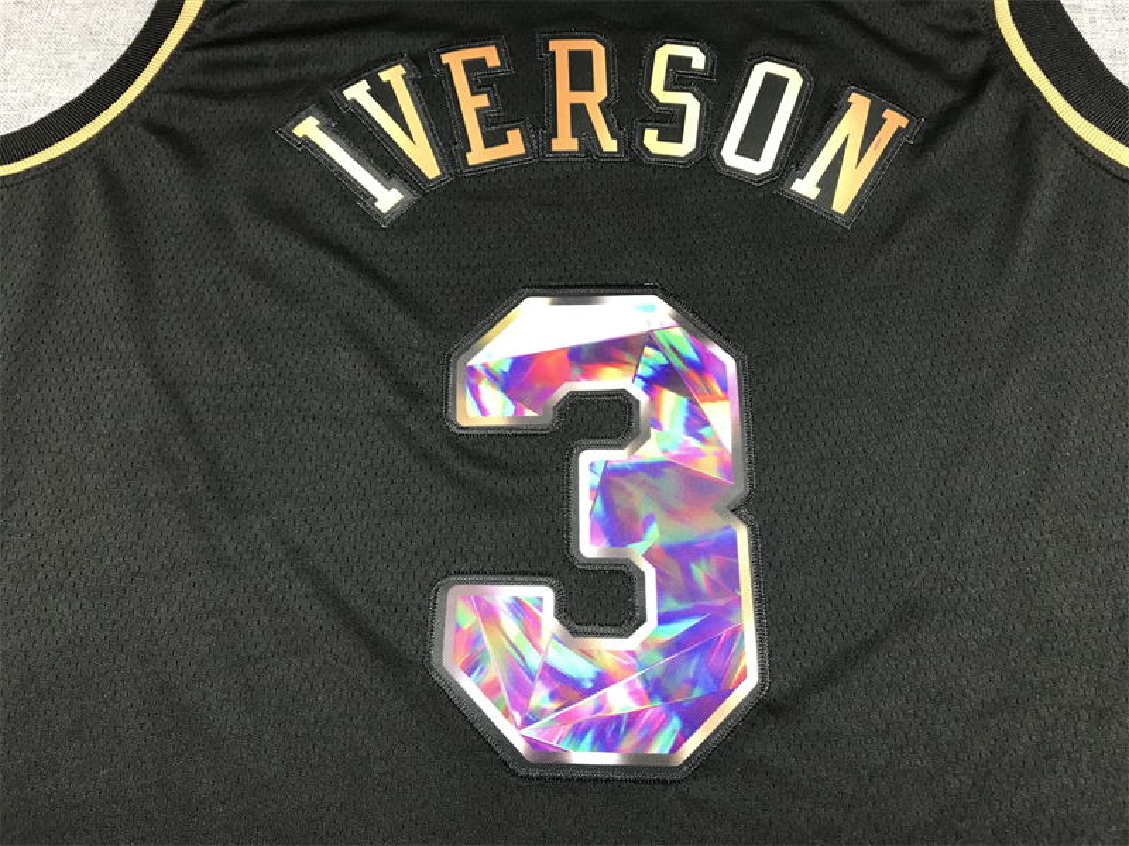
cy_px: 423
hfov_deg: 63.4
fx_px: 913
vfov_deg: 49.7
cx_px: 564
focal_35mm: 28
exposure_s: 1/17
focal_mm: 3.99
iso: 40
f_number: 1.8
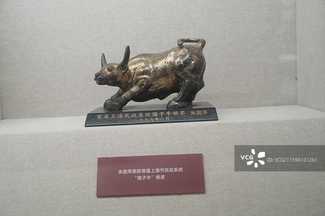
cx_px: 162
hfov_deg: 42.8
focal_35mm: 46
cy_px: 108
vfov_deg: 29.2
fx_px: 415
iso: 3200
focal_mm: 46
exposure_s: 1/200
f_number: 4.5
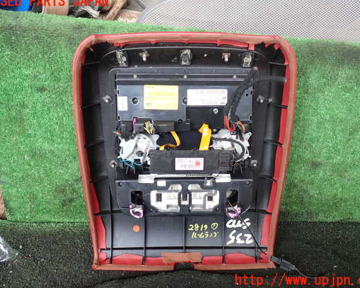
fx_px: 341
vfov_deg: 45.8
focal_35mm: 32
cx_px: 186
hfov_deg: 55.7
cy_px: 141
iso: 100
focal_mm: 5.4
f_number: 2.3
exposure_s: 1/60
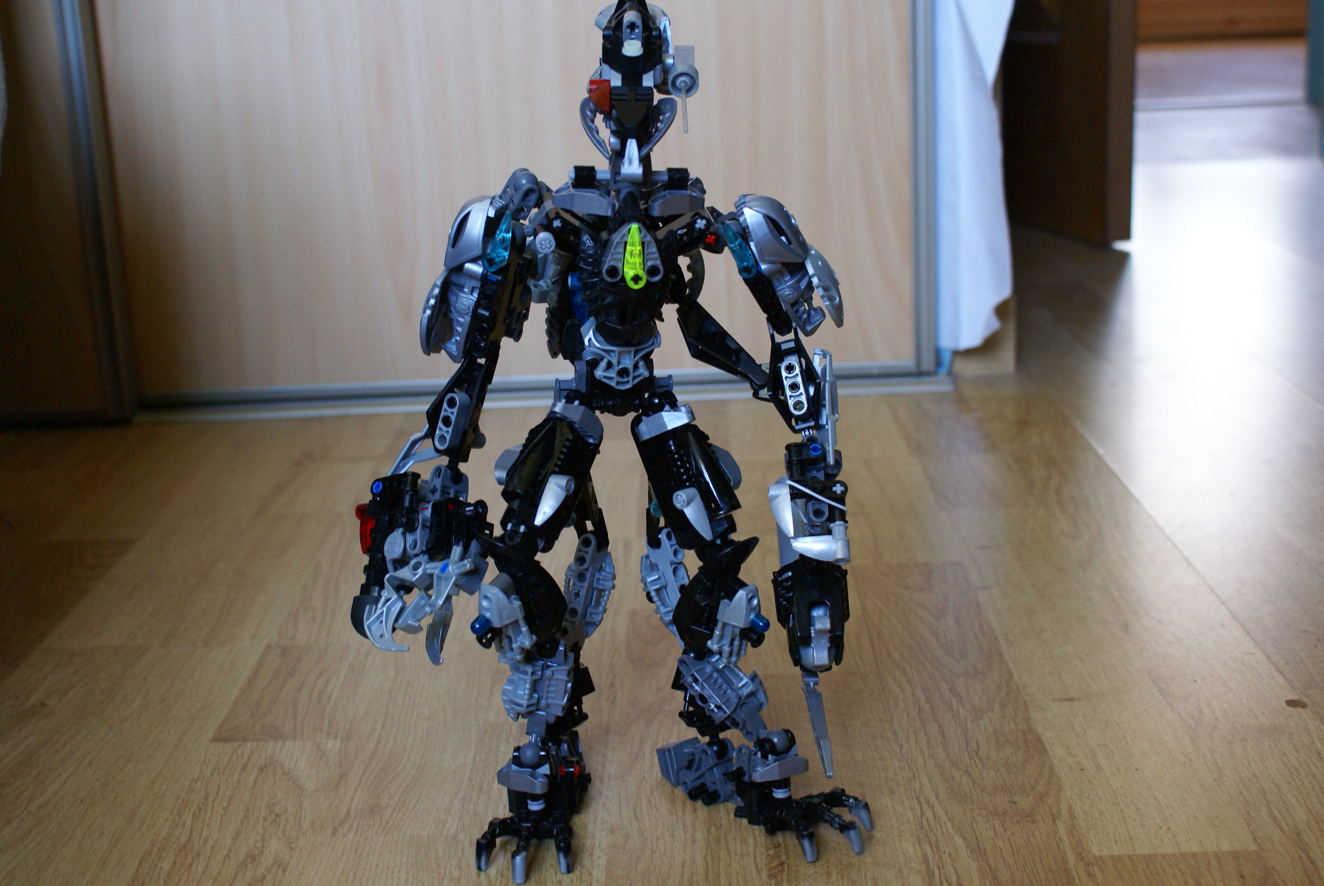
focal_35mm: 45
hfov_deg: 43.5
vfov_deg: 29.9
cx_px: 632
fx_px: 1657
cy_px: 420
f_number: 5
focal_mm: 28
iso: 400
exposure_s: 1/20
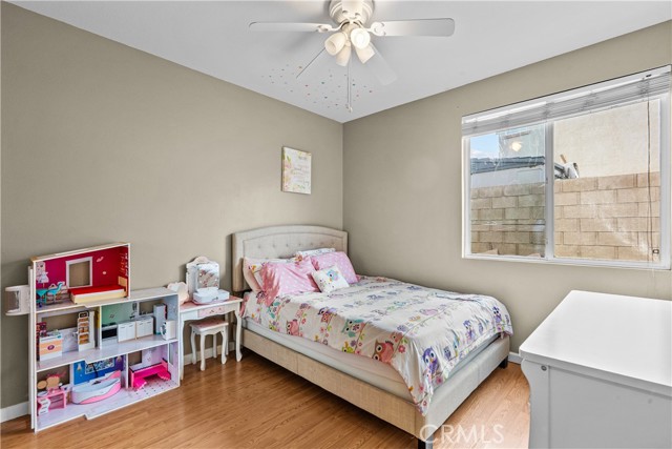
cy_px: 224
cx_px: 336
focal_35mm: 16
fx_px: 299
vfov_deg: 73.8
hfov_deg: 96.7
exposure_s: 1/13
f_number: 8
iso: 2000
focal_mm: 16
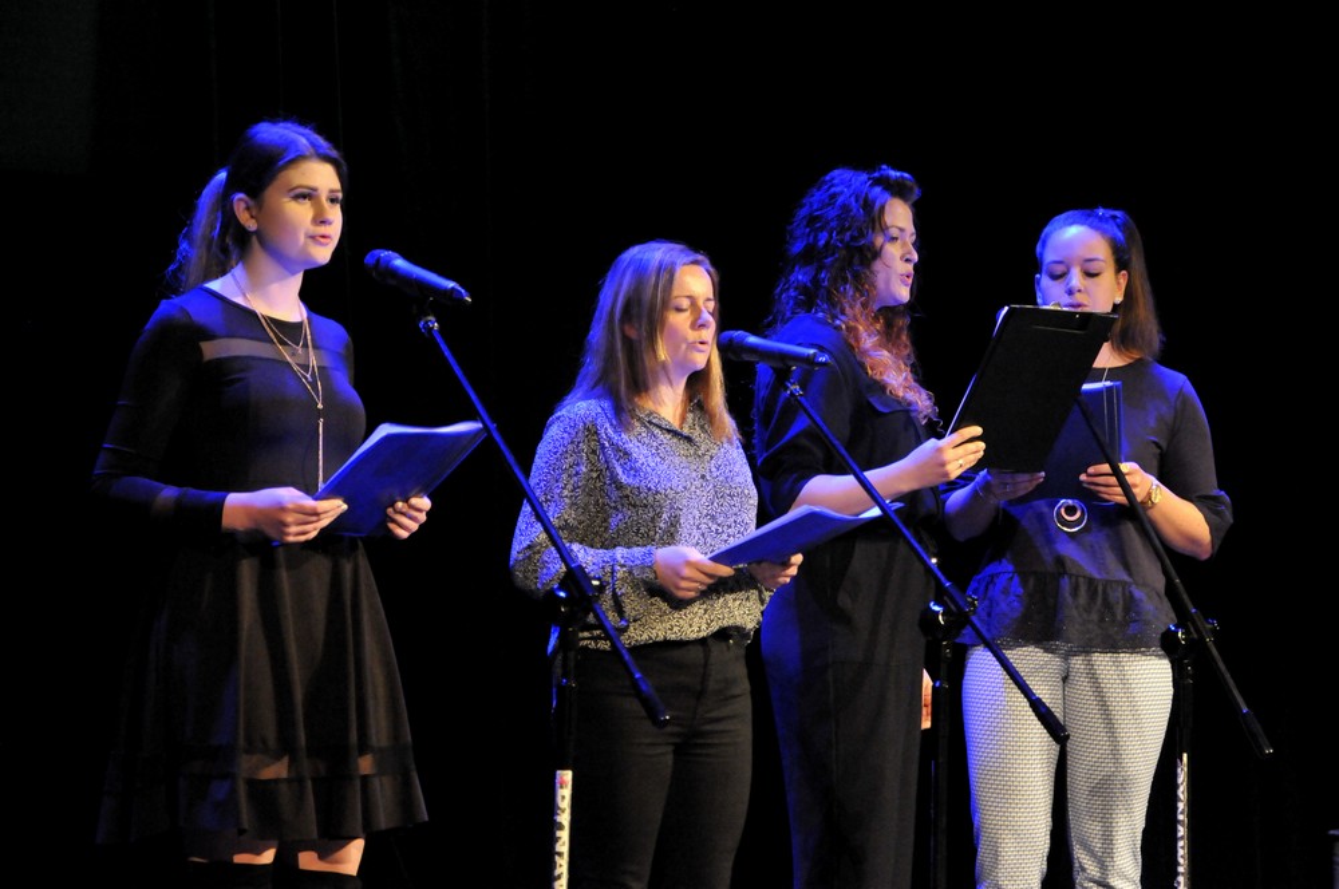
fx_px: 3677
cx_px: 670
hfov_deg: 20.6
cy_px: 444
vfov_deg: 13.8
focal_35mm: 99
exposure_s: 1/30
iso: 3200
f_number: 5.3
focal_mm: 66
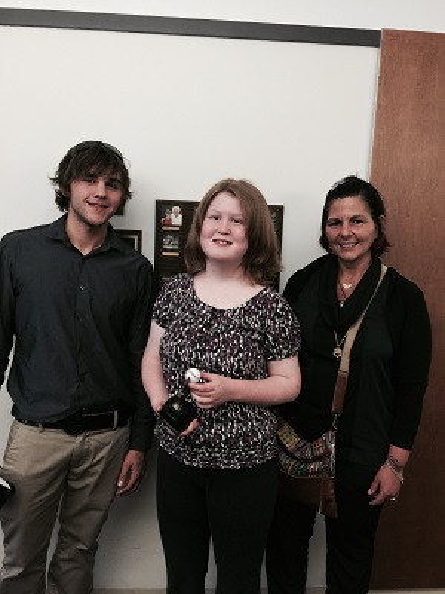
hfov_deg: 48.2
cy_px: 297
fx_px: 497
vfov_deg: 61.7
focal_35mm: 29
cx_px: 222
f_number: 2.2
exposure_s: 1/15
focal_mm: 4.15
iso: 80
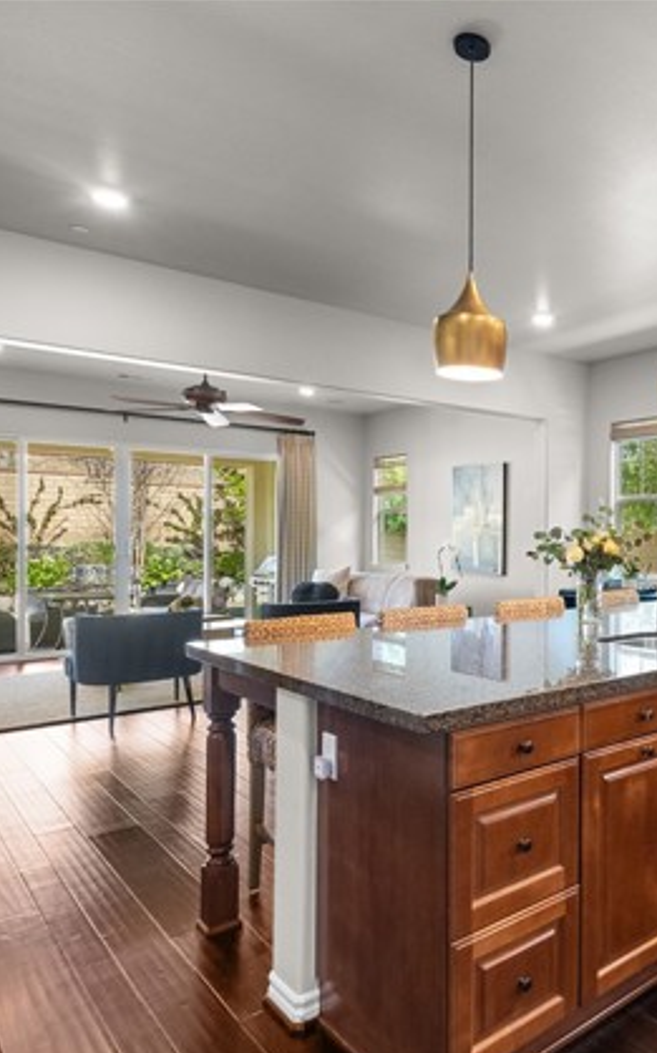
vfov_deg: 72.6
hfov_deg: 43.4
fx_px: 717
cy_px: 535
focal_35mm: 25
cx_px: 632
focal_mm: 16
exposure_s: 1/5
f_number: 8
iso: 2000
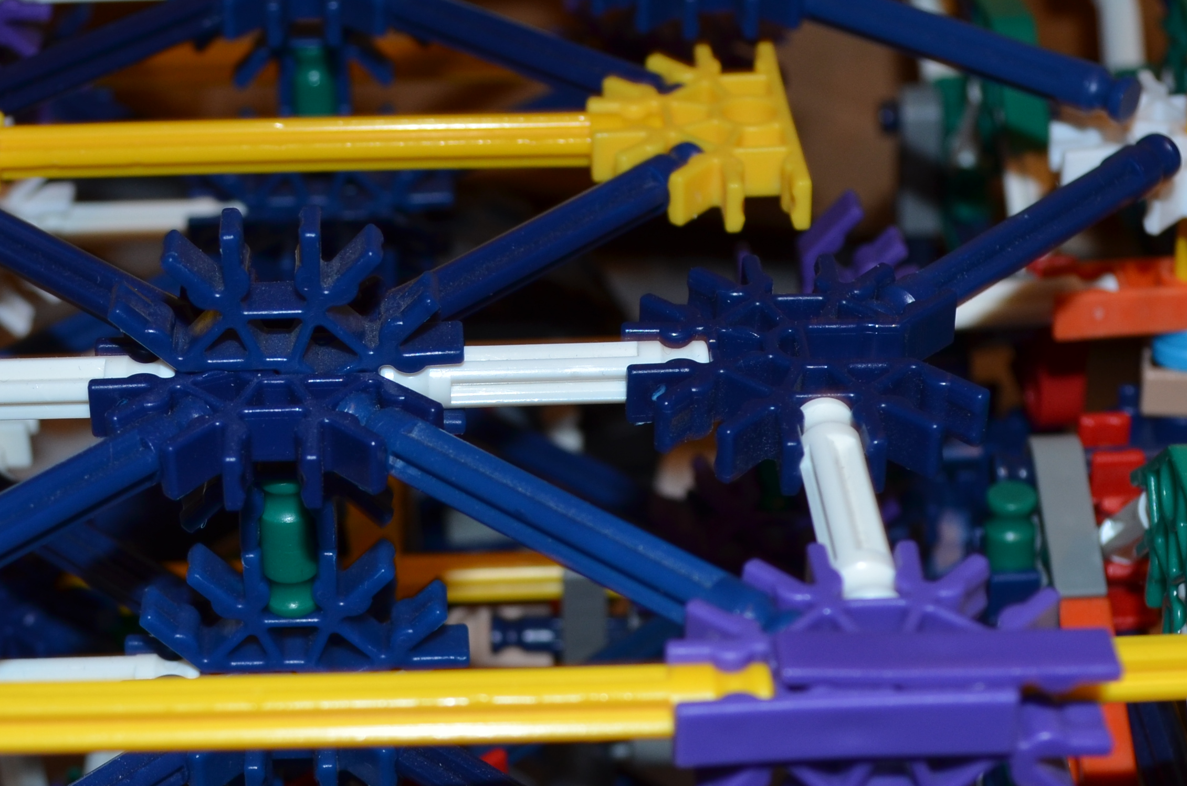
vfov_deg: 16.0
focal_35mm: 85
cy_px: 419
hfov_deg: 23.8
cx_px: 355
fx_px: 2797
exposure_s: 1/30
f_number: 5.6
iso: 200
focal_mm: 26
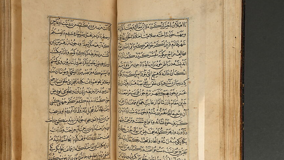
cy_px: 85
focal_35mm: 83
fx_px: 625
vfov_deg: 14.6
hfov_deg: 25.6
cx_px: 118
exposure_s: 1/30
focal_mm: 57
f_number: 13
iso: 250
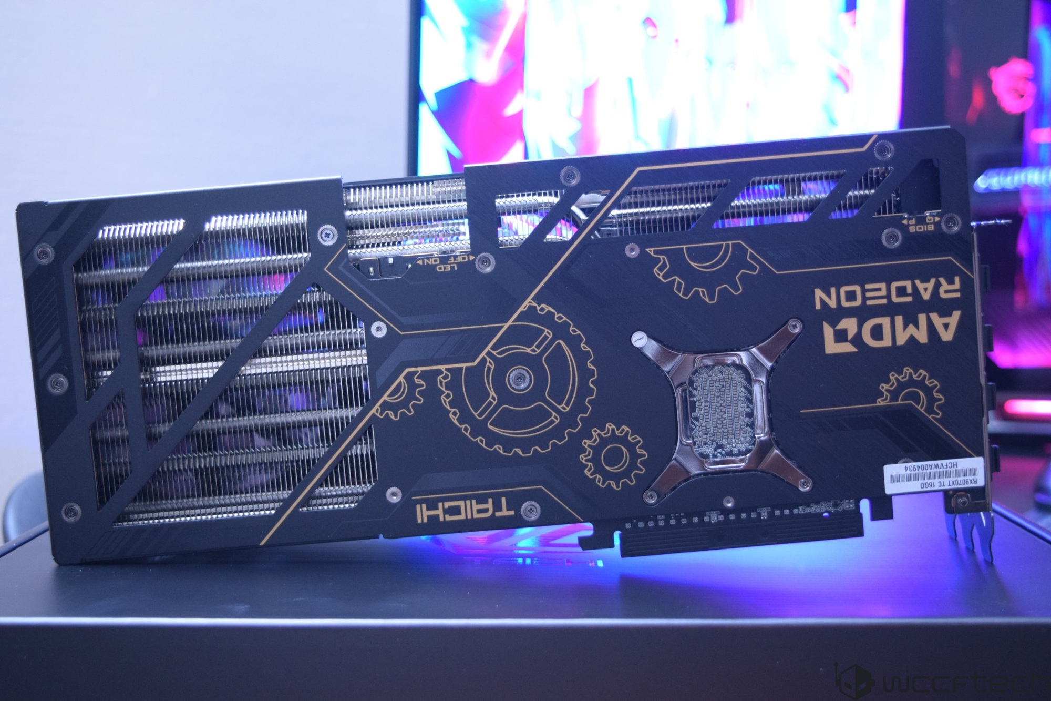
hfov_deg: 41.1
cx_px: 526
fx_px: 1401
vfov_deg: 28.1
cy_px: 350
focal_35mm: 48
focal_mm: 32
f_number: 5
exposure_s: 1/10
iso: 1600
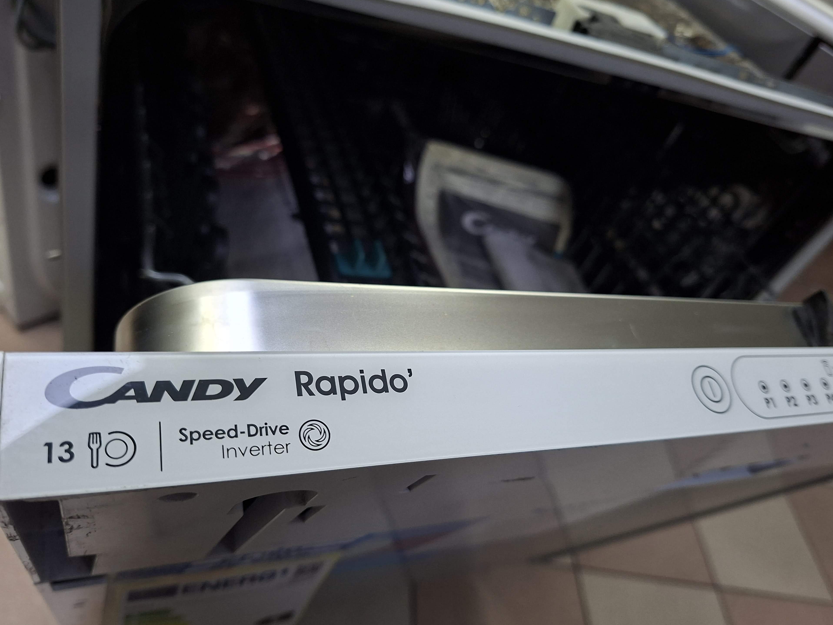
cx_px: 424
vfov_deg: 56.8
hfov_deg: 71.6
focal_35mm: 24
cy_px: 321
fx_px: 578
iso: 200
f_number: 1.8
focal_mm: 5.54
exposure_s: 1/100
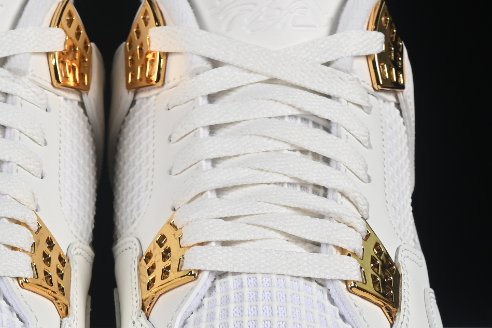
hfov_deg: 9.3
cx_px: 103
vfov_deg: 6.2
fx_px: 3007
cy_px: 350
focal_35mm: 220
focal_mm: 50
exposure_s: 1/125
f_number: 8
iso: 160
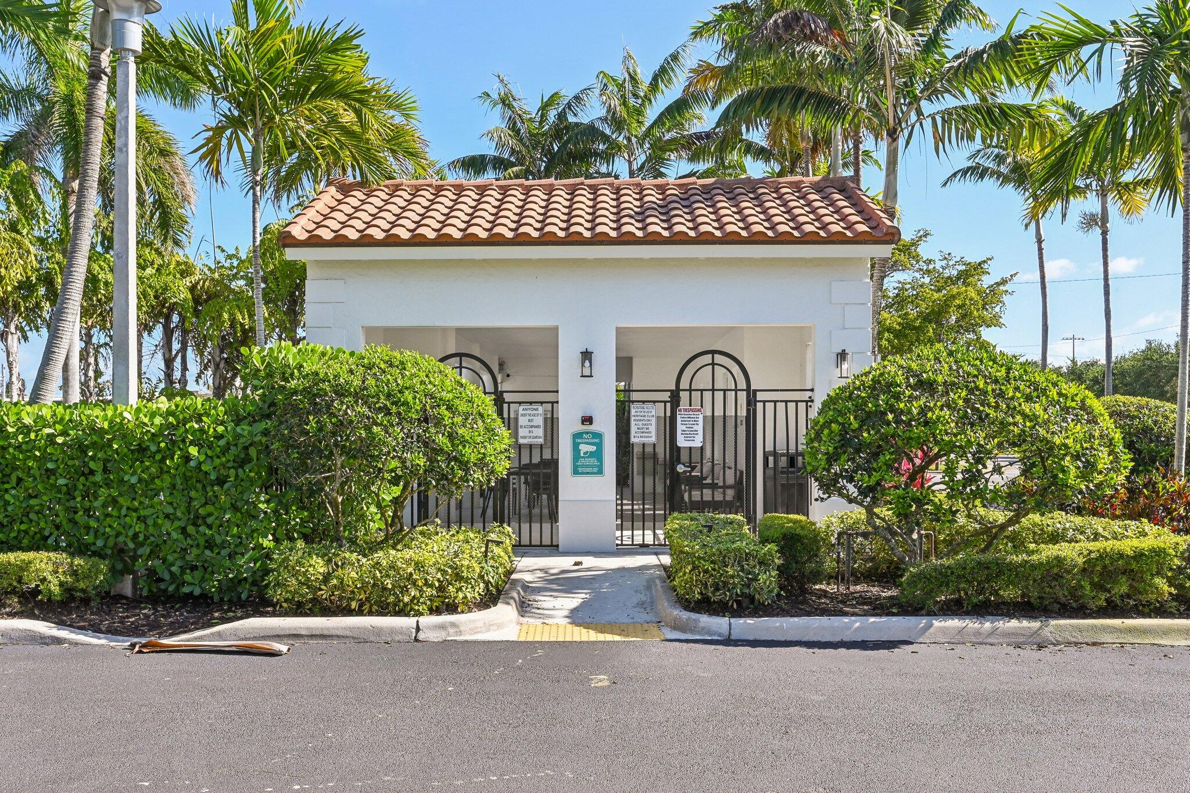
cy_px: 396
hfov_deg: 65.5
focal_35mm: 28
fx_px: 925
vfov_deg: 46.4
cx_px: 595
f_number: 13
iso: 320
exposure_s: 1/200
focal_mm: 28
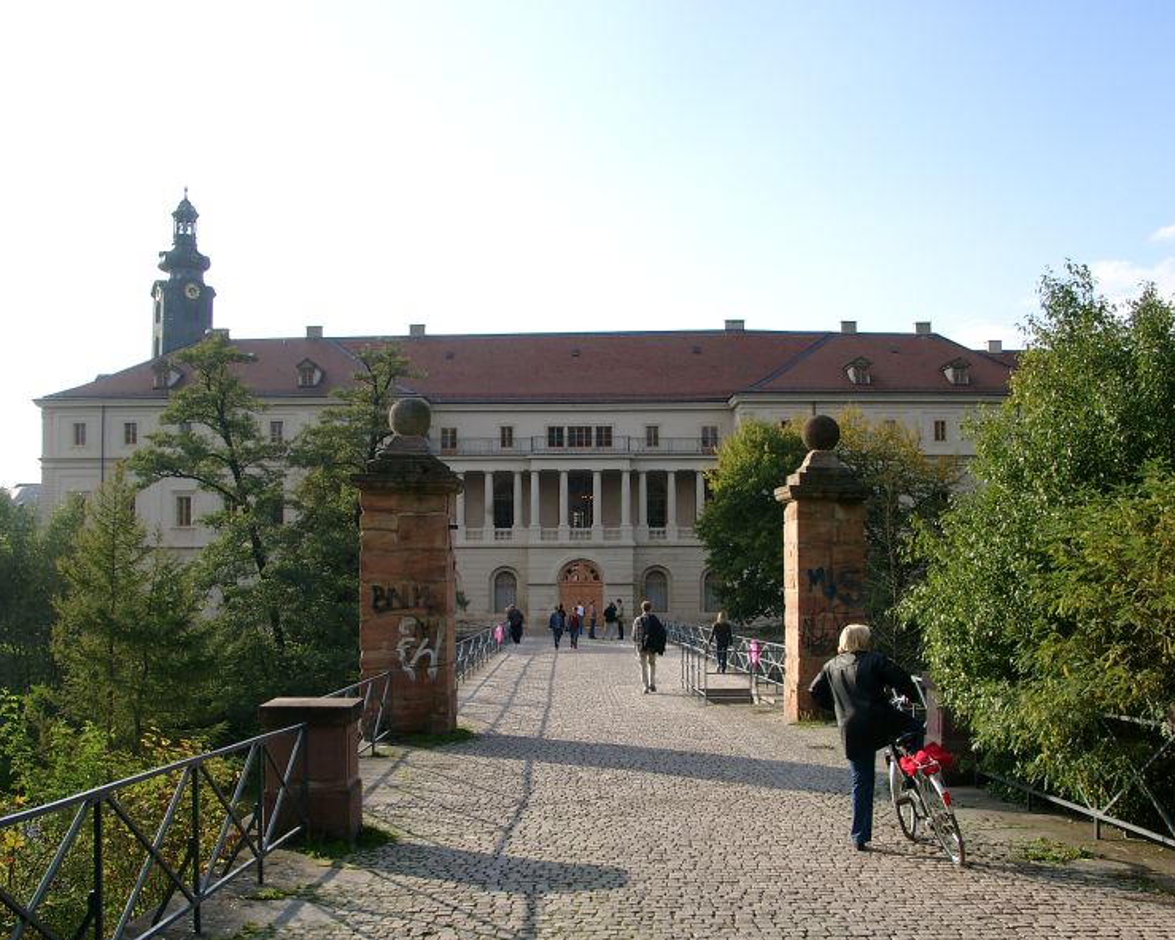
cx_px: 569
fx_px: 1287
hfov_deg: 49.1
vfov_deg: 40.1
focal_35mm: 37
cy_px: 474
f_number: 4
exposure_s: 1/433
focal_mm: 7.39
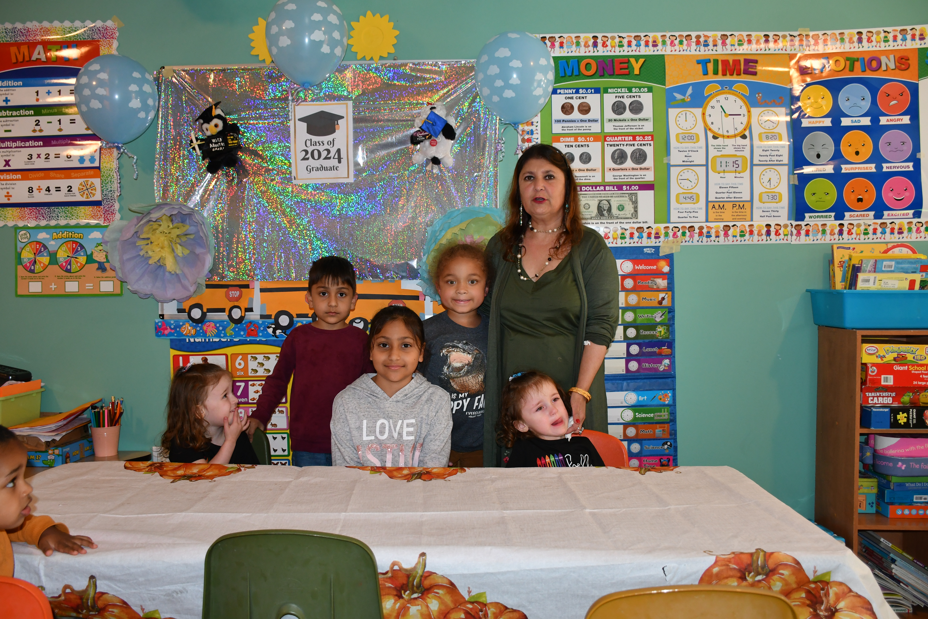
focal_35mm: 30
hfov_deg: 61.9
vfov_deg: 43.6
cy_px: 310
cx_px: 464
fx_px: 773
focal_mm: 20
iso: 800
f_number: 3.5
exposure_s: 1/60
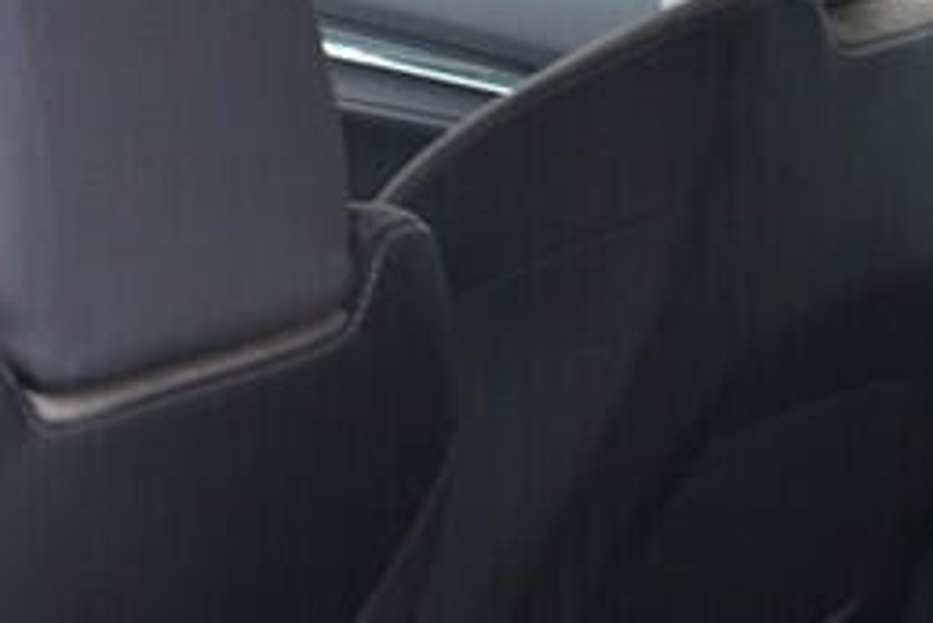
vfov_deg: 9.3
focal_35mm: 144
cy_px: 876
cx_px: 80
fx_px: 3734
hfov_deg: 14.1
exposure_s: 1/40
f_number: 2.8
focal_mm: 24
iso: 250
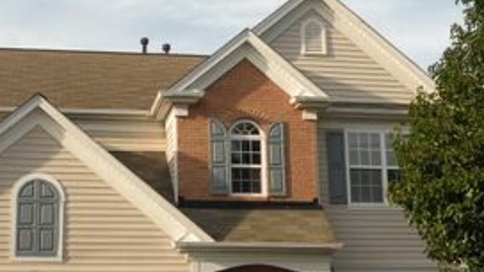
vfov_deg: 18.2
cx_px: 169
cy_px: 172
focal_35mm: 66
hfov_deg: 31.7
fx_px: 847
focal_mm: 5.8
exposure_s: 1/260
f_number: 5.6
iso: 94
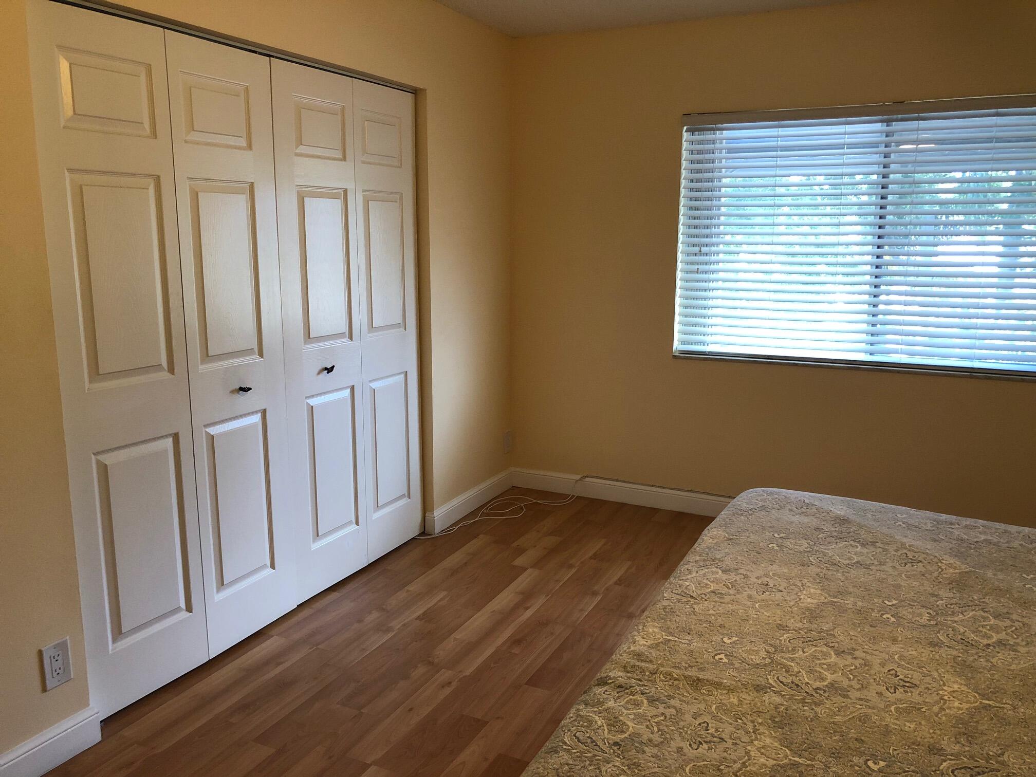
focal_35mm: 28
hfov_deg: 63.4
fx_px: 838
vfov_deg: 49.7
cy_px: 388
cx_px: 518
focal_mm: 4
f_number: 1.8
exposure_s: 1/30
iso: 40
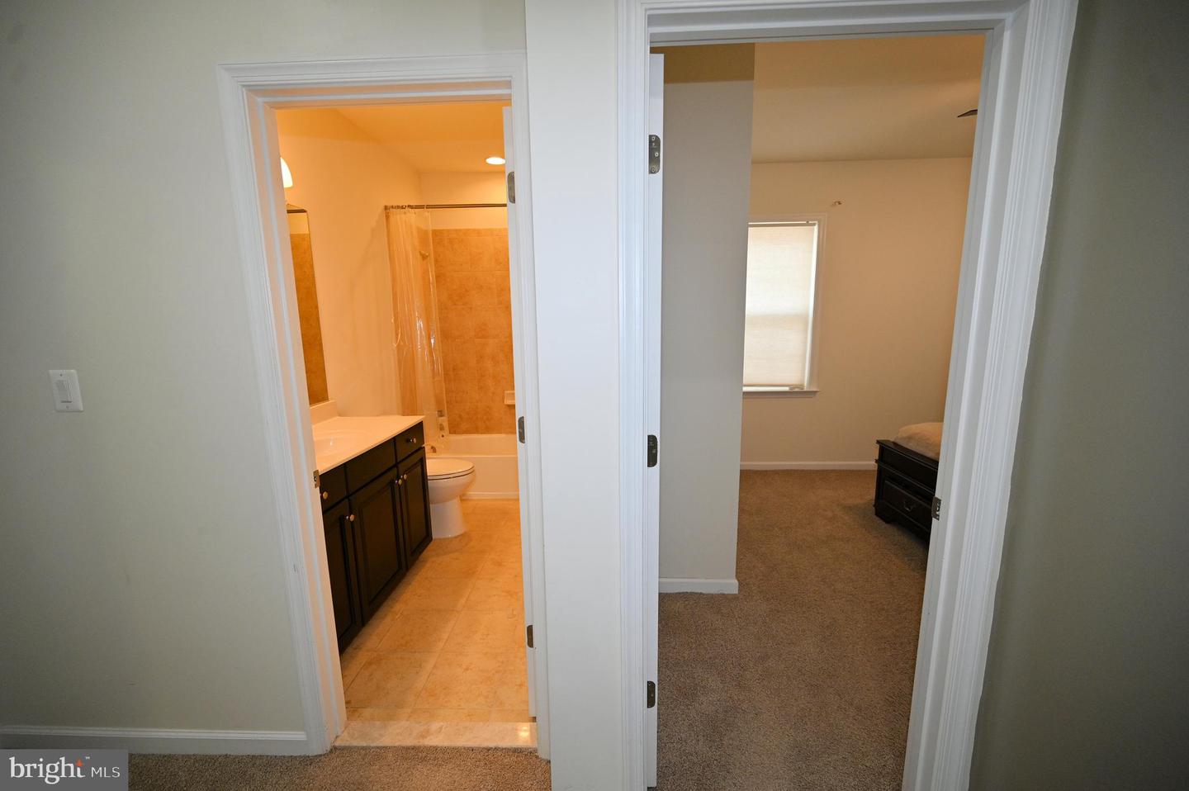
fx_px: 462
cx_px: 594
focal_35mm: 14
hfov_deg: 104.3
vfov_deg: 81.1
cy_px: 396
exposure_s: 1/200
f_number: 4
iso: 500
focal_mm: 14
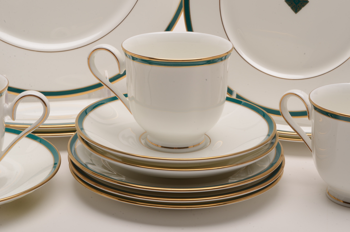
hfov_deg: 24.7
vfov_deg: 16.5
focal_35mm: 82
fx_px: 800
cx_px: 175
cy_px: 116
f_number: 32
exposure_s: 1/160
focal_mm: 55
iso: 100
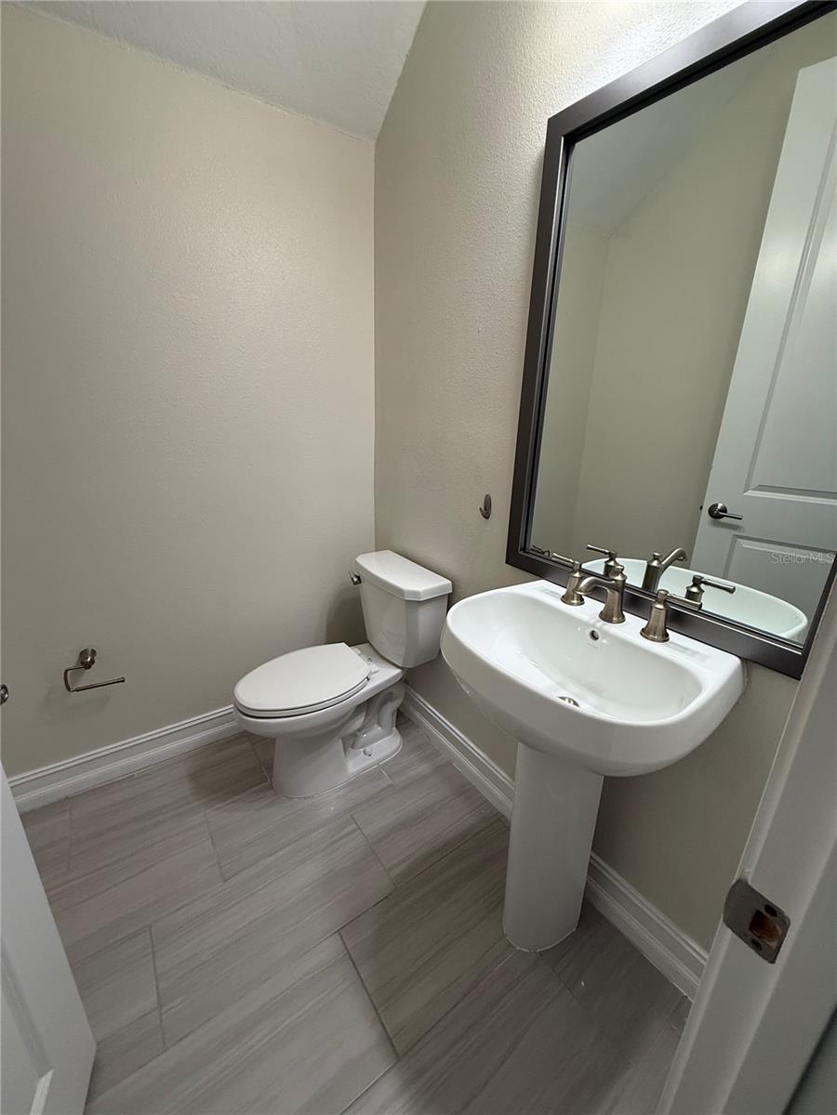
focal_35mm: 14
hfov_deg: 85.7
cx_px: 418
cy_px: 558
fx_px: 451
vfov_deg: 102.1
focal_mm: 2.22
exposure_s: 1/120
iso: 160
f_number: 2.2
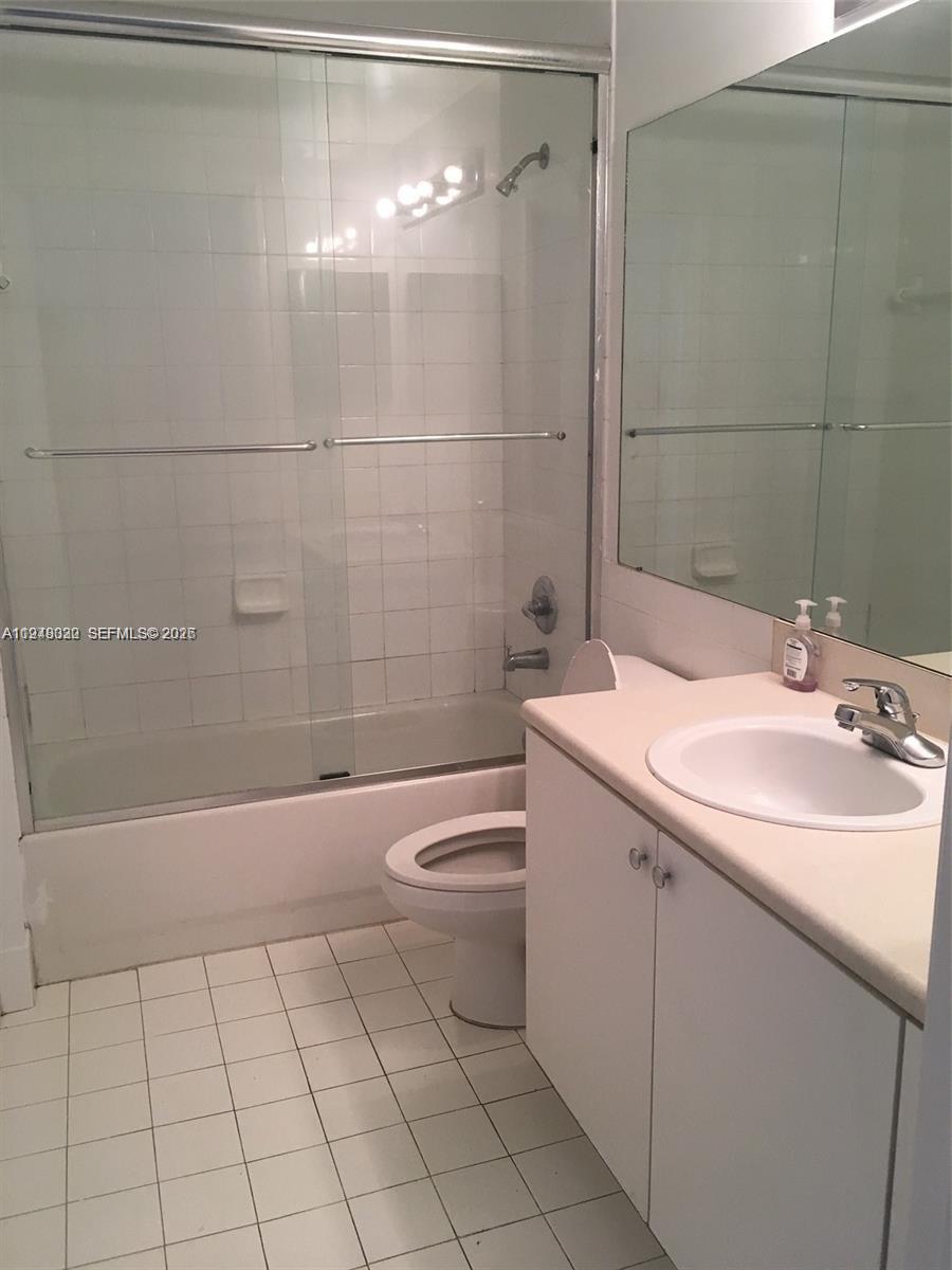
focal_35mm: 29
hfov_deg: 48.2
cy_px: 635
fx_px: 1063
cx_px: 476
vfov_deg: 61.7
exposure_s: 1/30
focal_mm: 4.15
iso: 40
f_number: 2.2
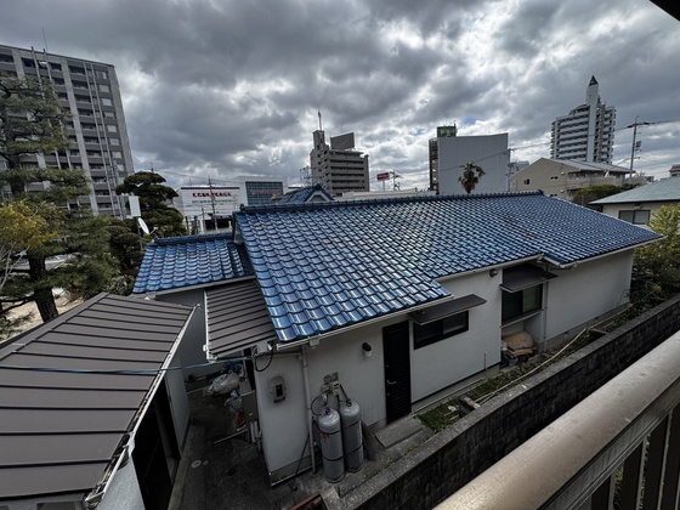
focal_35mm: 14
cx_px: 340
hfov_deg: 102.1
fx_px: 275
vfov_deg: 85.7
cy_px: 255
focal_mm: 2.22
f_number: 2.2
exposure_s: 1/1178
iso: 50
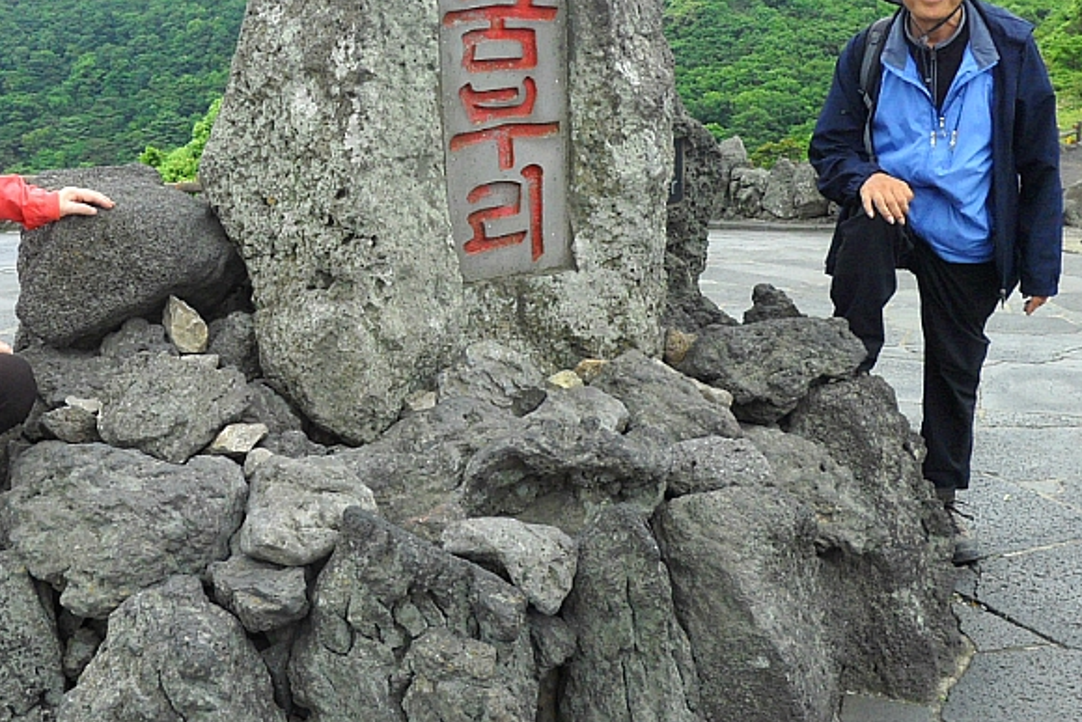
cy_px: 293
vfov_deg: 29.2
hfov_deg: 42.4
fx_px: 1383
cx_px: 397
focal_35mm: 46
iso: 80
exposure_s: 1/500
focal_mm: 4.9
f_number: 3.5
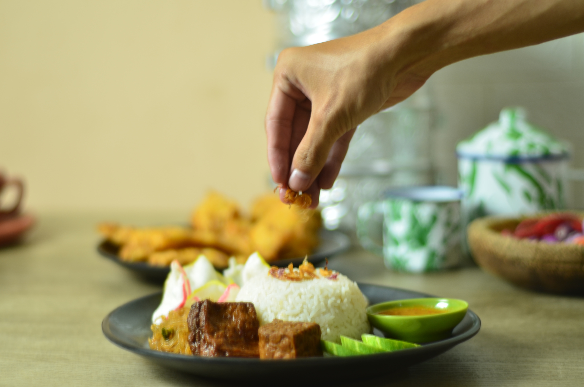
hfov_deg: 27.0
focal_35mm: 75
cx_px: 292
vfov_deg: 18.1
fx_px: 1214
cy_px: 194
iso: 100
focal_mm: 50
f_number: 2
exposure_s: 1/20
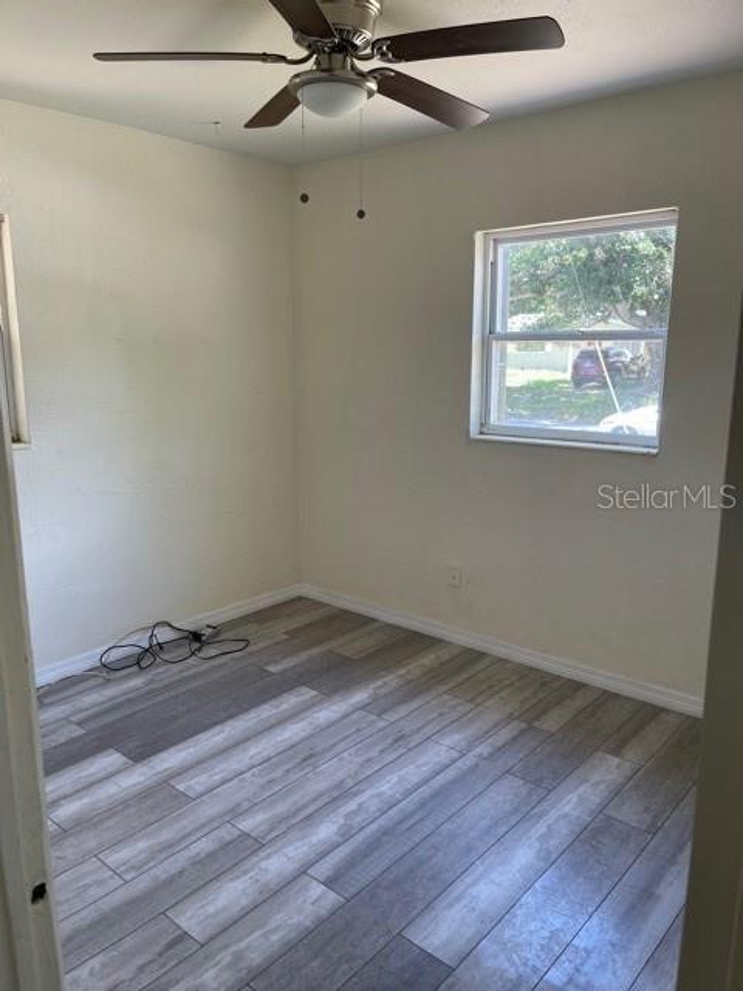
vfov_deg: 67.3
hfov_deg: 53.1
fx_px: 744
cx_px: 372
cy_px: 496
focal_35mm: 26
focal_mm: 5.1
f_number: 1.6
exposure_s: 1/120
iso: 50
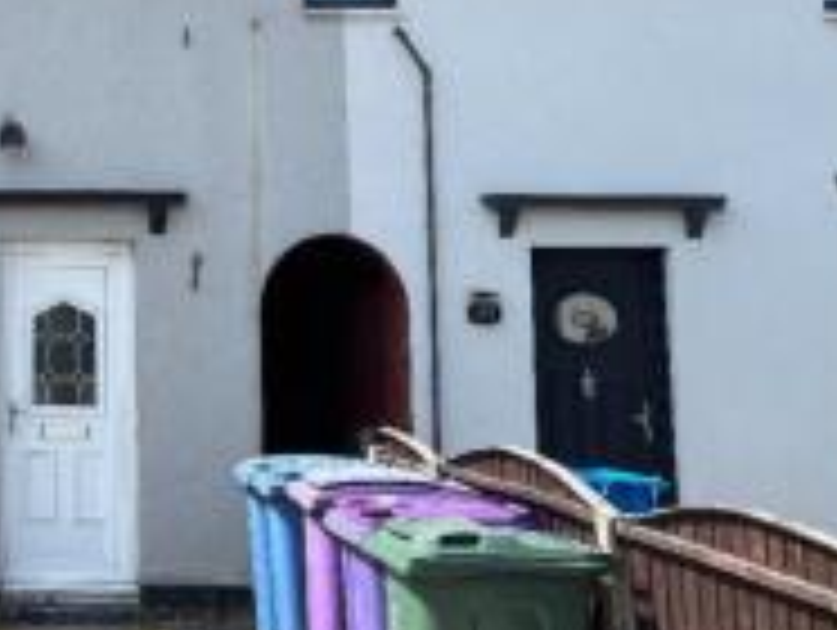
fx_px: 1428
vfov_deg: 24.6
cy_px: 151
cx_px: -25
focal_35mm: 59
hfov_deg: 30.1
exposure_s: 1/2024
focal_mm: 5.96
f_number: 1.6
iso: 50
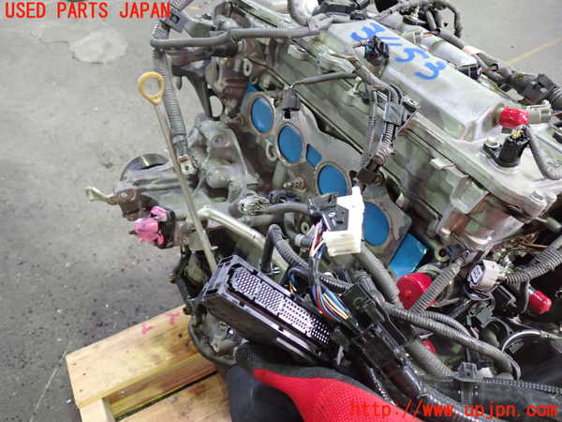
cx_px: 281
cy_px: 211
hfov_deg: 60.0
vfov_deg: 46.8
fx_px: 487
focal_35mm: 30
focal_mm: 5.4
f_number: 2.3
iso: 500
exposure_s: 1/30
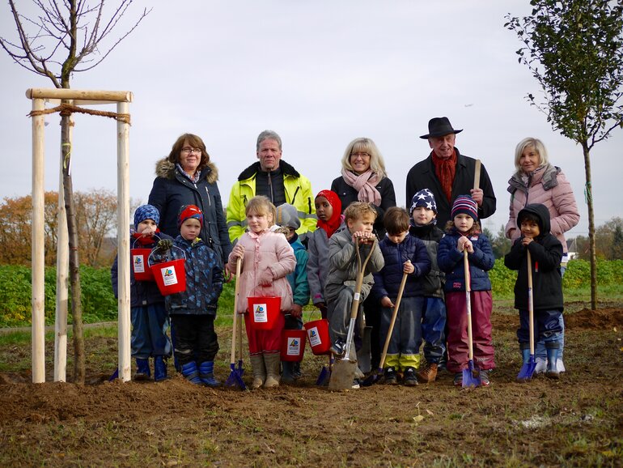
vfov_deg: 16.4
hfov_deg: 21.8
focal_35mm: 90
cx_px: 312
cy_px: 234
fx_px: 1620
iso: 125
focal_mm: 45
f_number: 4
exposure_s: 1/500
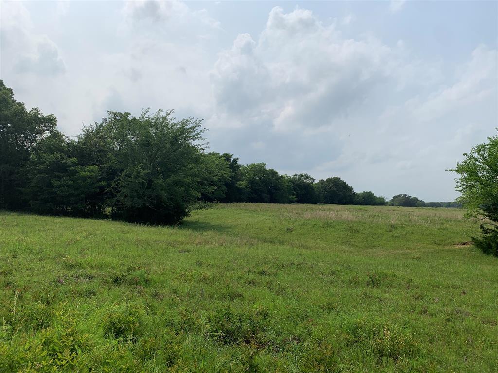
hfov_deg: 67.3
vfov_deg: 53.1
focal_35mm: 26
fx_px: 374
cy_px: 186
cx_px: 249
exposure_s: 1/6061
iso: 25
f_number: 1.8
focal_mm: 4.25
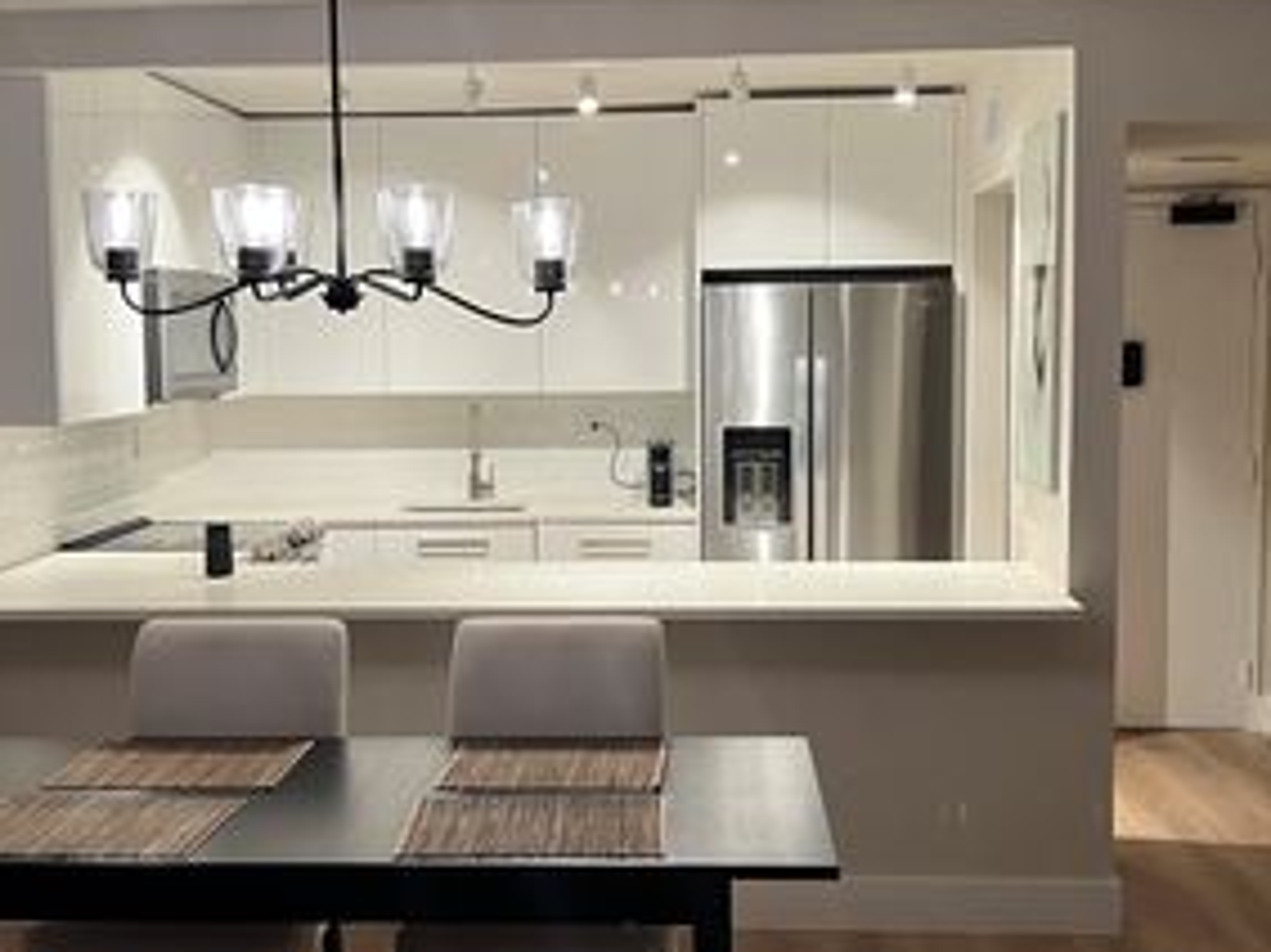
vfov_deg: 31.5
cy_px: 496
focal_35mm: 46
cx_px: 615
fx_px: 1688
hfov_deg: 41.2
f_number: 1.5
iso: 125
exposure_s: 1/60
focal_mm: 5.7
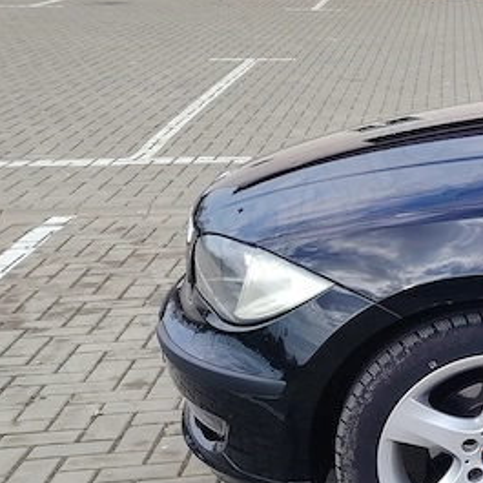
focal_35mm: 80
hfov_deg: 17.3
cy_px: 283
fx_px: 1263
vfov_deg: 21.6
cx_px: 893
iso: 100
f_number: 1.75
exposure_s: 1/536
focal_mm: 5.25
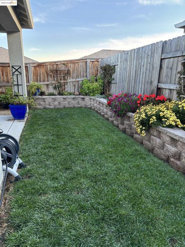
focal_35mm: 26
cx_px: 92
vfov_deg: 67.3
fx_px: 185
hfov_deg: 53.1
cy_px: 124
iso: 80
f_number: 1.6
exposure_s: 1/121
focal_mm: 5.96
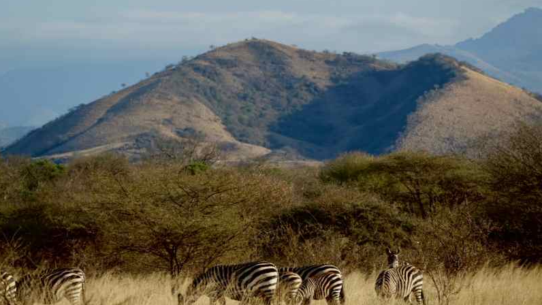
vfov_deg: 3.8
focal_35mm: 316
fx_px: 4542
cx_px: 270
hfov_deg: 6.8
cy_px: 166
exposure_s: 1/500
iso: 100
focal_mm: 110.13
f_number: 4
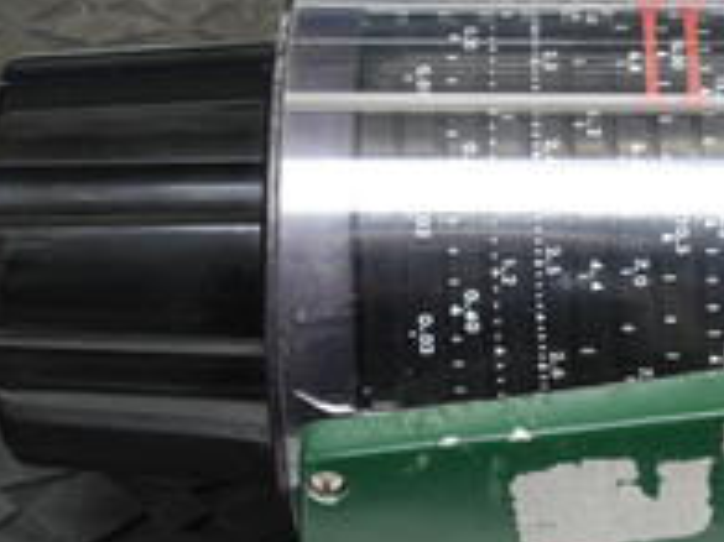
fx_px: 3951
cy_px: 345
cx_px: 705
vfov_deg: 7.8
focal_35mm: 189
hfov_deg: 10.4
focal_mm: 46
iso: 400
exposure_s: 1/5
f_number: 11
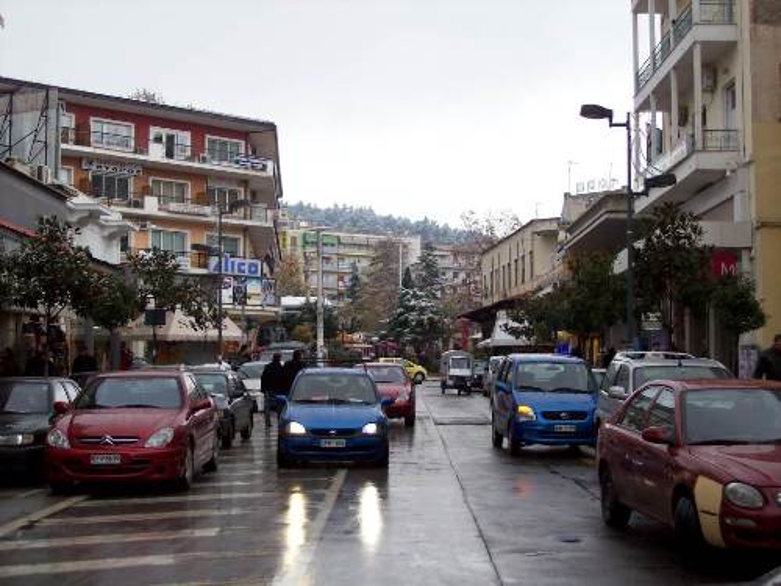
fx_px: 1263
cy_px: 293
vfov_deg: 26.1
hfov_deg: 34.3
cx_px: 390
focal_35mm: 56
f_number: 3.4
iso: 80
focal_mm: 9.4
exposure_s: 1/120
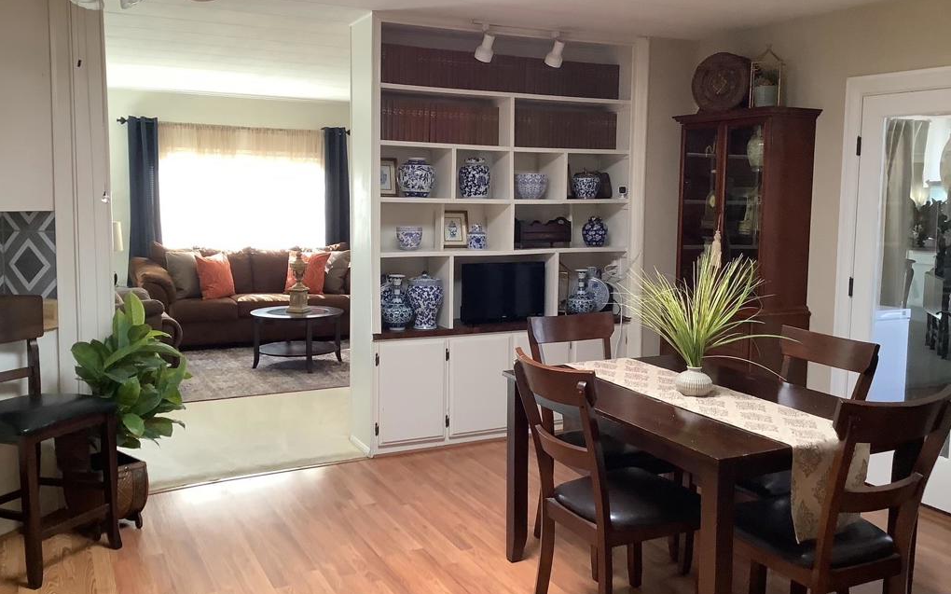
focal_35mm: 33
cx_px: 475
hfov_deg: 58.2
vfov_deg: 38.3
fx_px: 855
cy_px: 264
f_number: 2.4
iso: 200
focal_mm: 3.3
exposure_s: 1/60
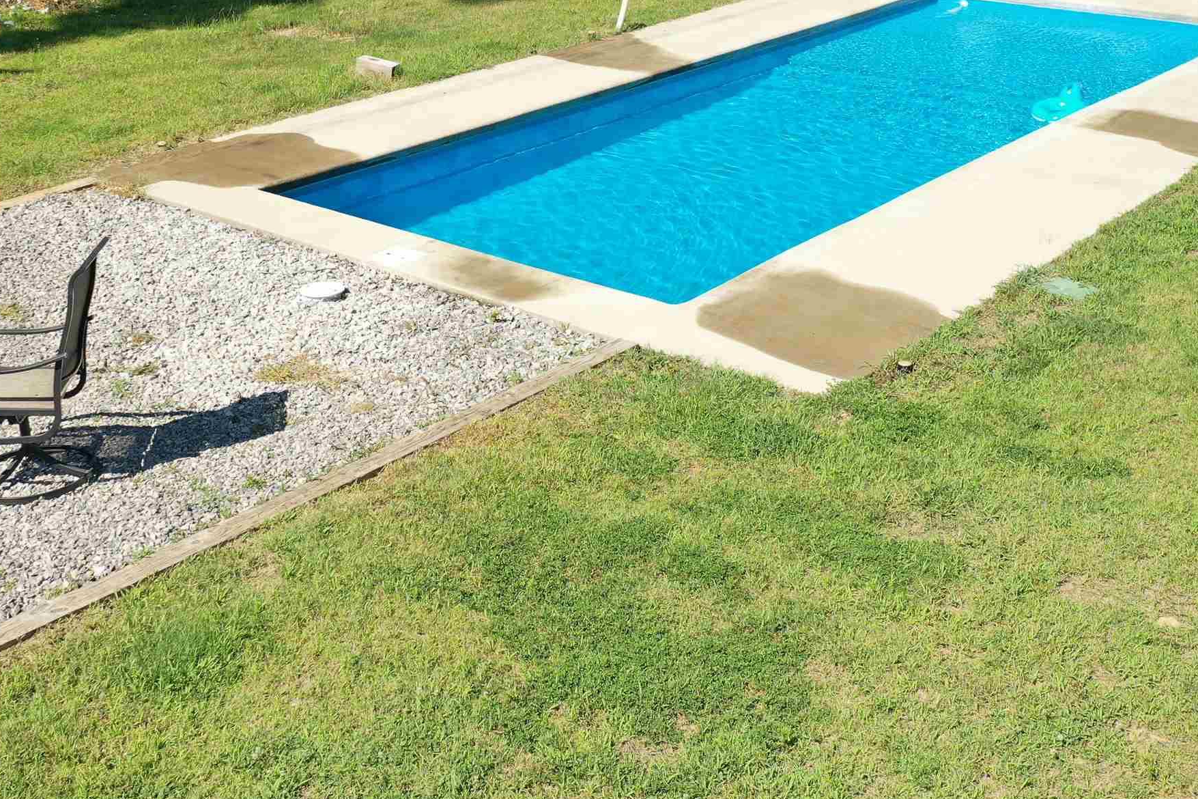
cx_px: 482
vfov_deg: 27.3
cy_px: 239
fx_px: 1630
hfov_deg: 40.2
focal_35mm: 49
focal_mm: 10.26
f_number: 3.2
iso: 100
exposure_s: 1/50
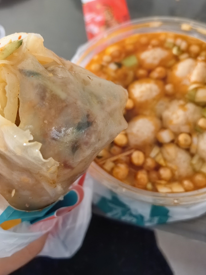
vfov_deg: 55.0
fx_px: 262
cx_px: 101
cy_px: 114
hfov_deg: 43.0
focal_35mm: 33
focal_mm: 5.75
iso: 1000
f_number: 2
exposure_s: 1/100
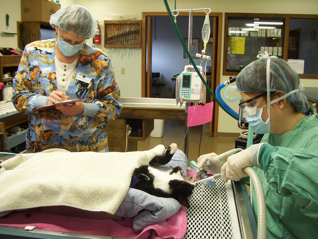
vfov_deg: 39.7
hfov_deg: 51.4
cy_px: 120
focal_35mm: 36
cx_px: 159
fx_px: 331
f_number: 2.7
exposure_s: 1/40
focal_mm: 6
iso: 80
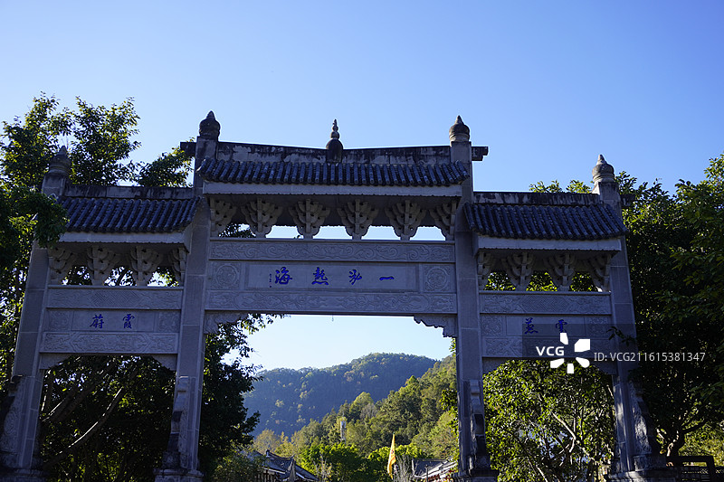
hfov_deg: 51.3
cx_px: 362
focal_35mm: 38
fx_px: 754
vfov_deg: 35.5
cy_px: 241
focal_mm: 25
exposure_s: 1/200
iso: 100
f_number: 5.6
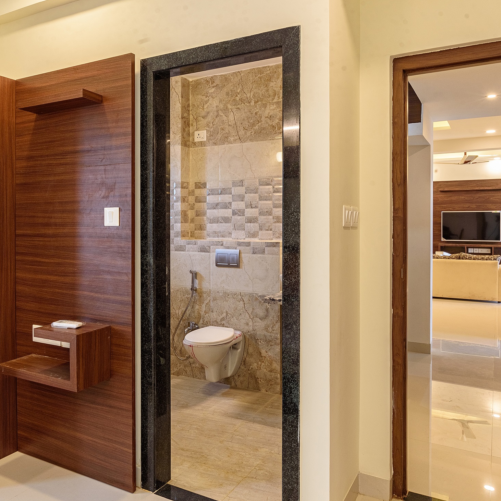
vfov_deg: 57.2
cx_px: 198
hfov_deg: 56.8
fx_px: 458
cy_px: 268
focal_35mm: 28
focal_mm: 20
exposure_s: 1/4
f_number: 11
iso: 320
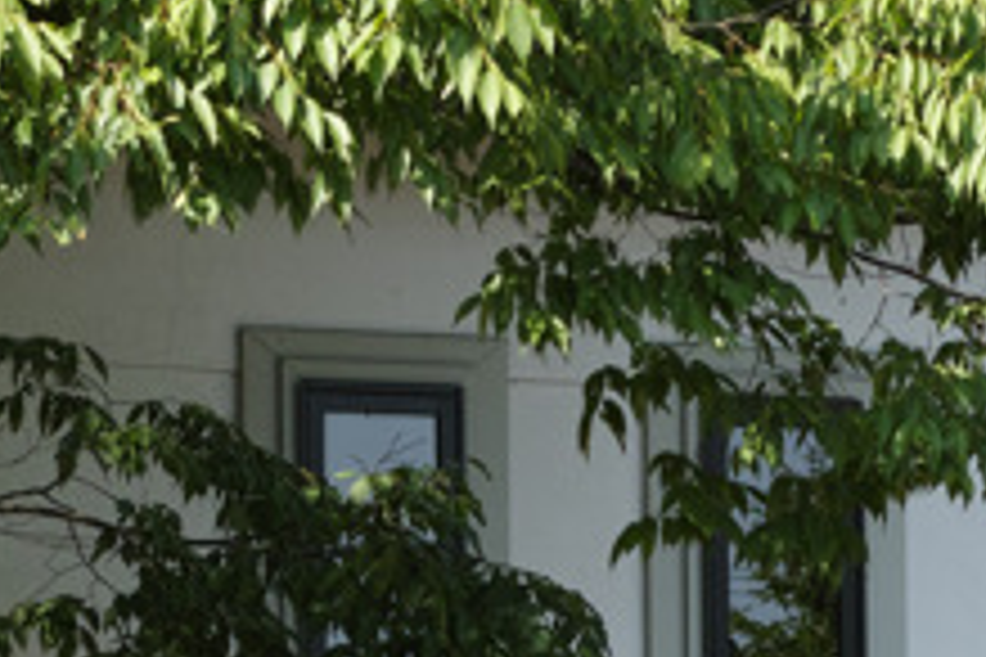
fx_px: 9613
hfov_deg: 5.9
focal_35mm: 351
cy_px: 1305
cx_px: 374
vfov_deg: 3.9
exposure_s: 1/250
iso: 100
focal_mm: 50
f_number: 4
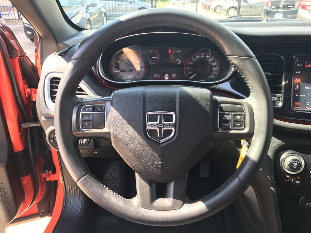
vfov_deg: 49.7
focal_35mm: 28
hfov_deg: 63.4
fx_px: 252
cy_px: 116
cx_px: 156
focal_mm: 3.99
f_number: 1.8
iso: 20
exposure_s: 1/90
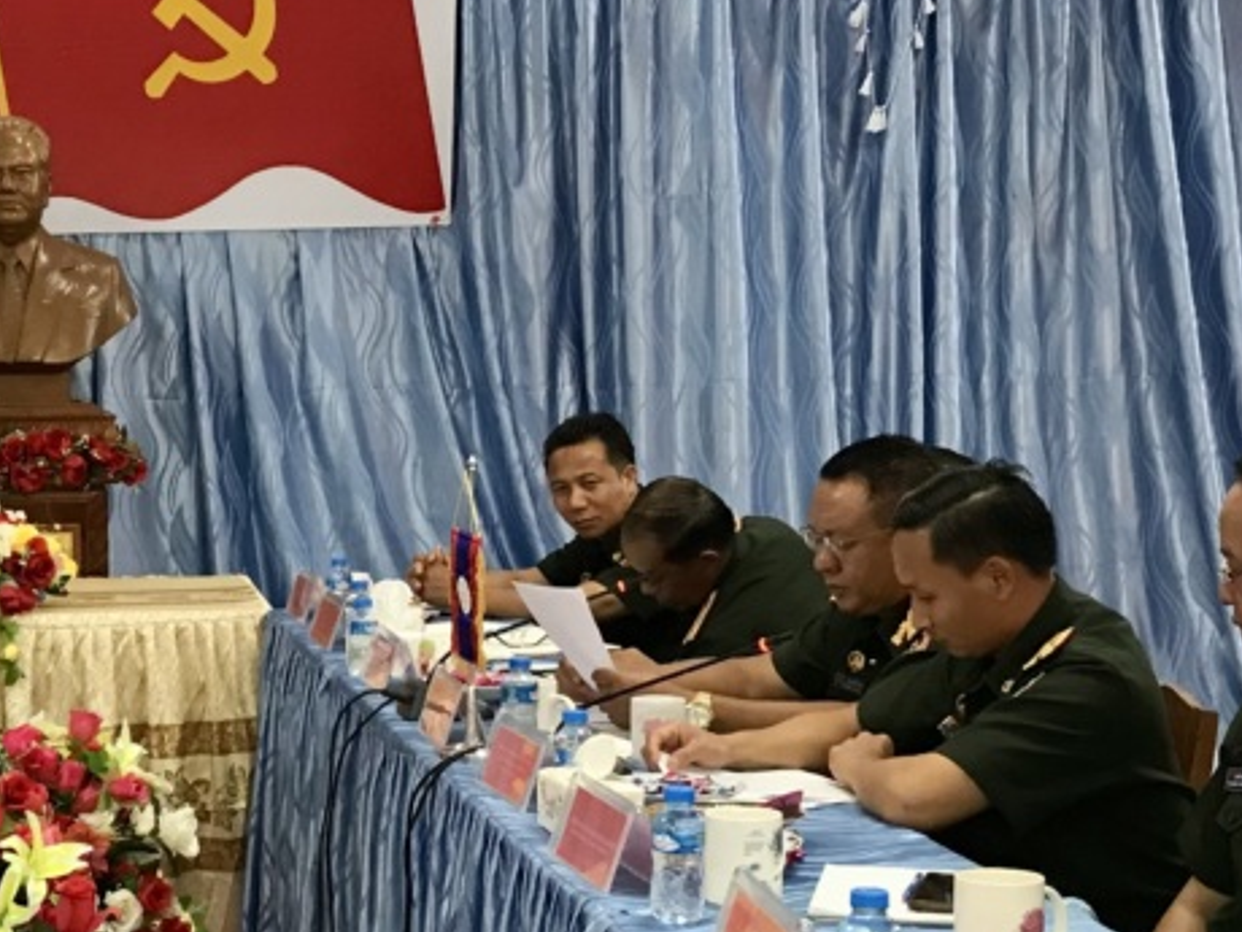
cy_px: 611
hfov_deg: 25.6
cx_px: 73
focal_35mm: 73
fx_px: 2619
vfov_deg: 20.1
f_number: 1.8
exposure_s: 1/17
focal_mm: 3.99
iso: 64
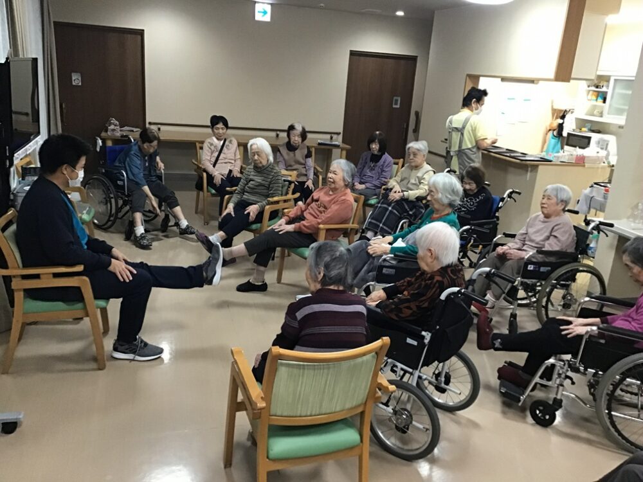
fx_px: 576
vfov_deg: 45.4
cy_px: 241
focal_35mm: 31
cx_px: 322
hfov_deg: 58.4
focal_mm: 3.3
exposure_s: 1/30
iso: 125
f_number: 2.4
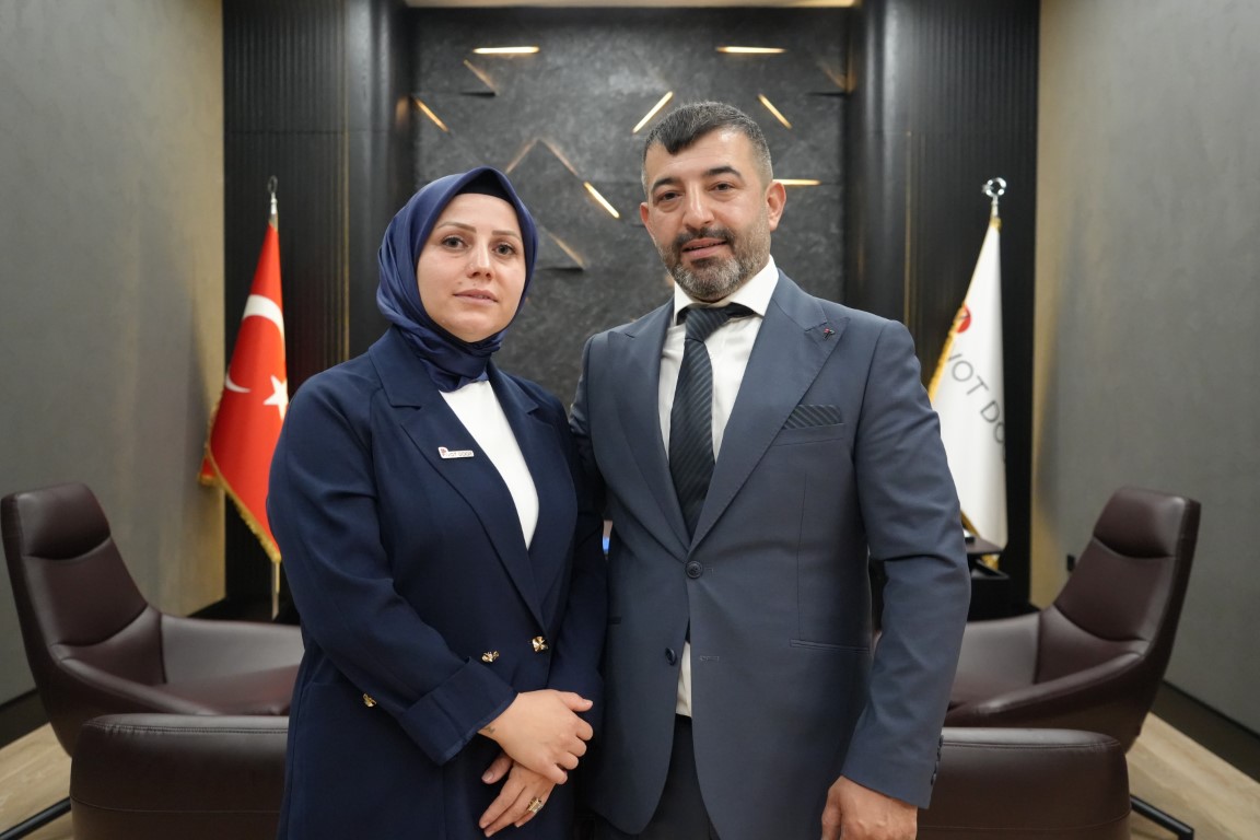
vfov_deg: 43.6
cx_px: 630
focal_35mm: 30
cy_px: 420
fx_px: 1050
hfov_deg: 61.9
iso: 8000
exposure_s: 1/160
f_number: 4
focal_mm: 30
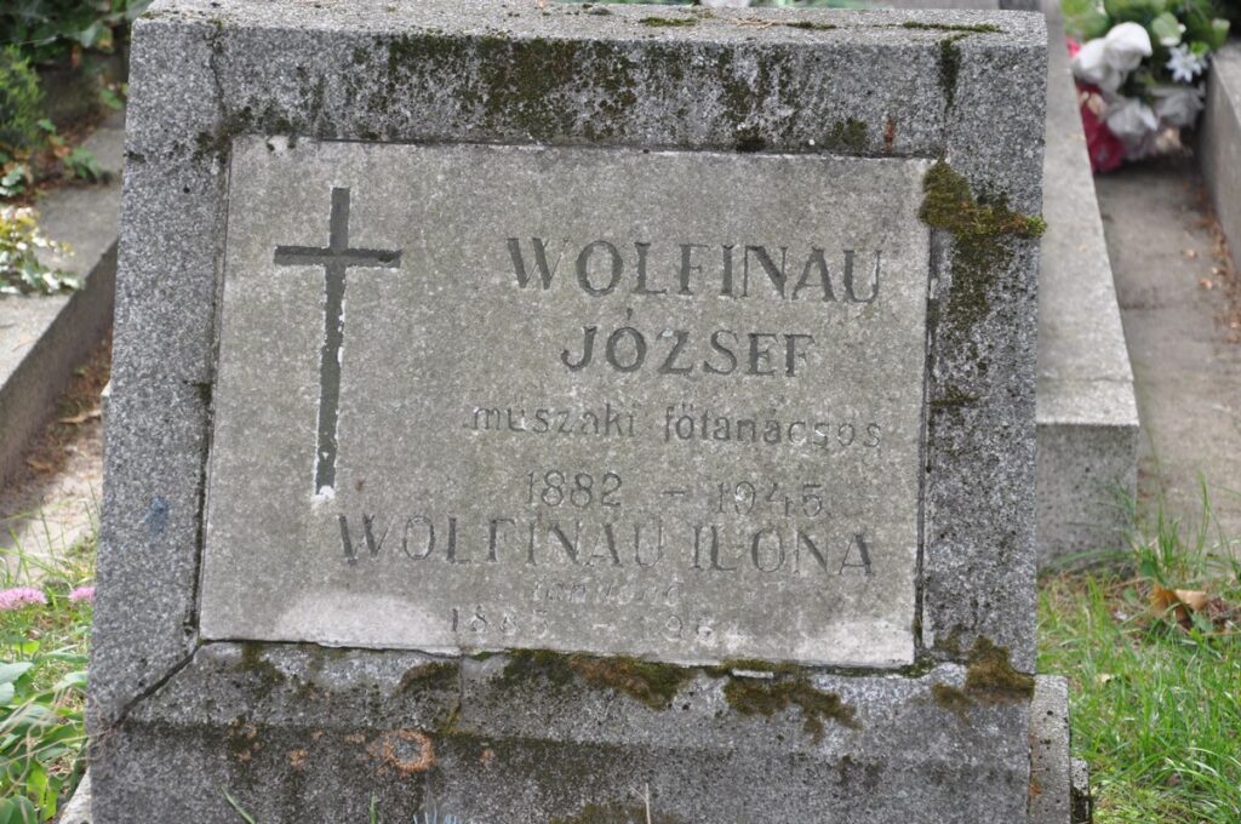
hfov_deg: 19.5
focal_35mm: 105
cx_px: 620
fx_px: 3615
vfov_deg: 13.0
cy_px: 412
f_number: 5.3
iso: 400
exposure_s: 1/160
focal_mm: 70
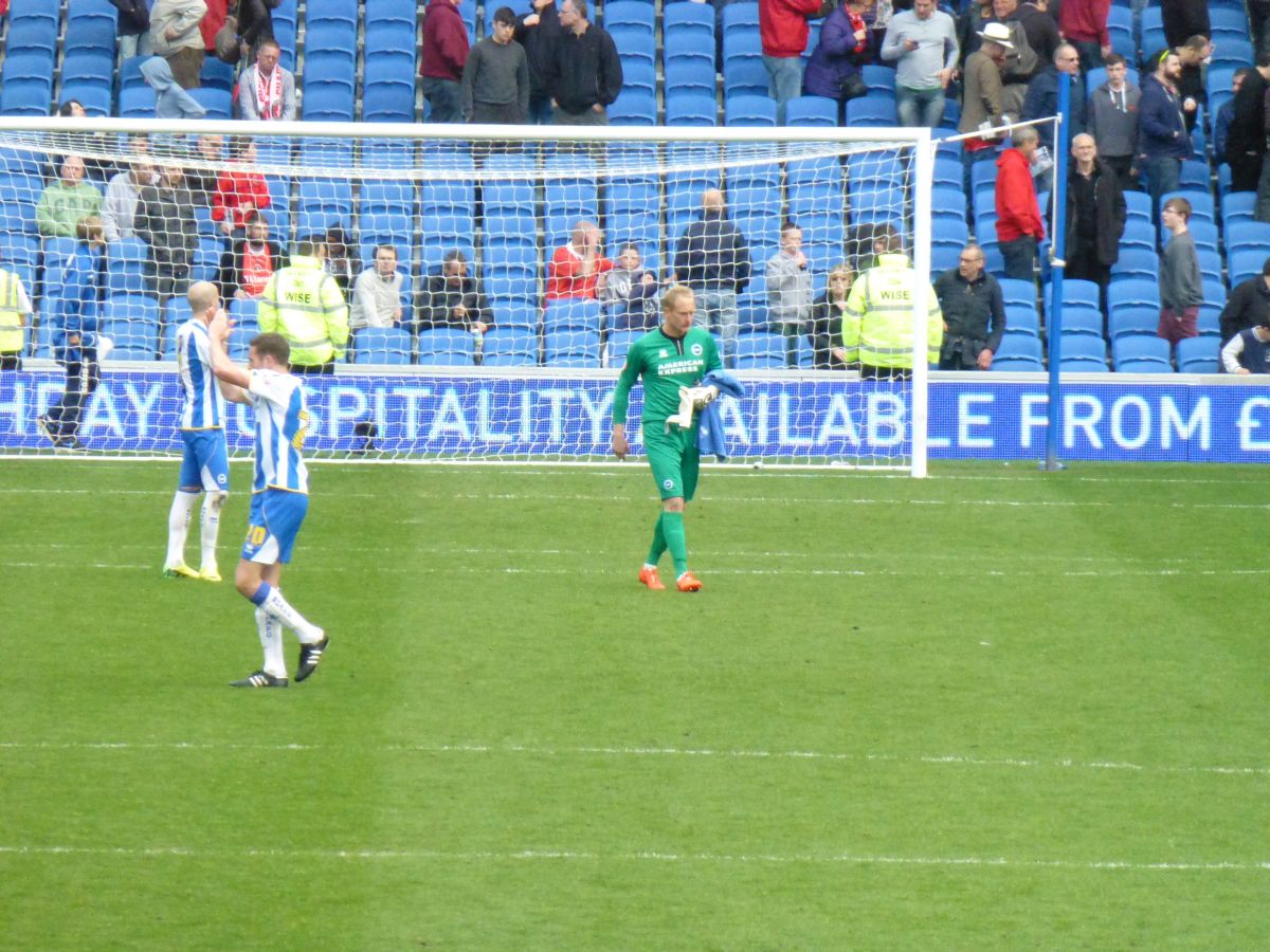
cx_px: 635
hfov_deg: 4.1
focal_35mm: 480
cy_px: 476
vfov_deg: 3.1
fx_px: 17610
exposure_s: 1/1000
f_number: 6.4
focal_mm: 86
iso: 1600
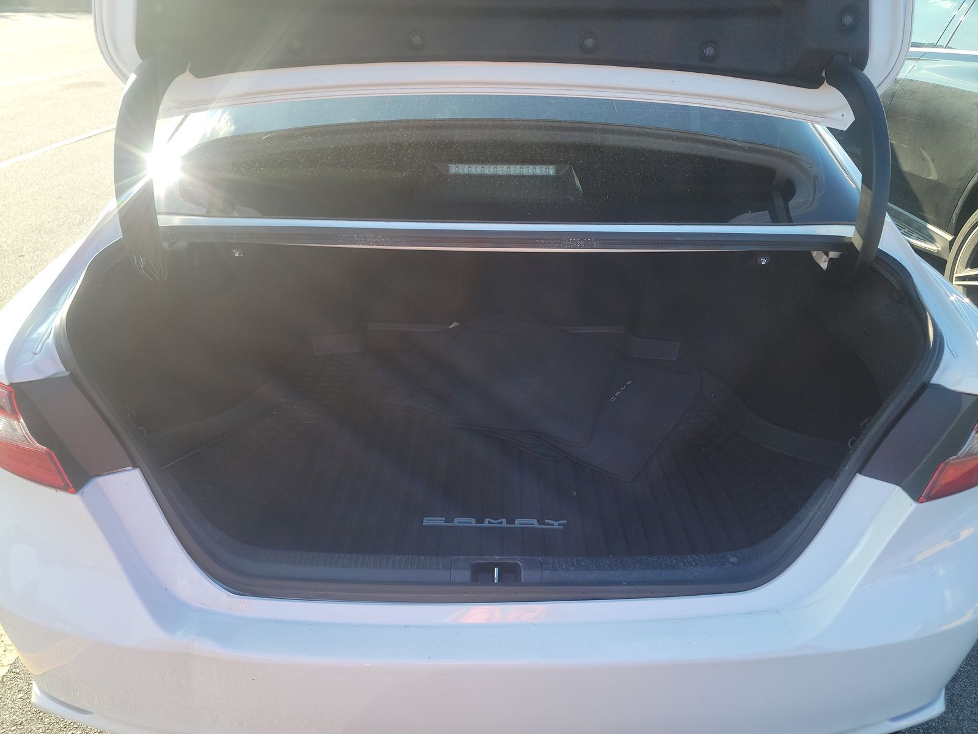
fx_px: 678
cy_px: 367
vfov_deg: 56.8
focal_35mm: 24
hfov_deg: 71.6
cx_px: 489
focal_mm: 6.7
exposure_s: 1/180
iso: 50
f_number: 1.8
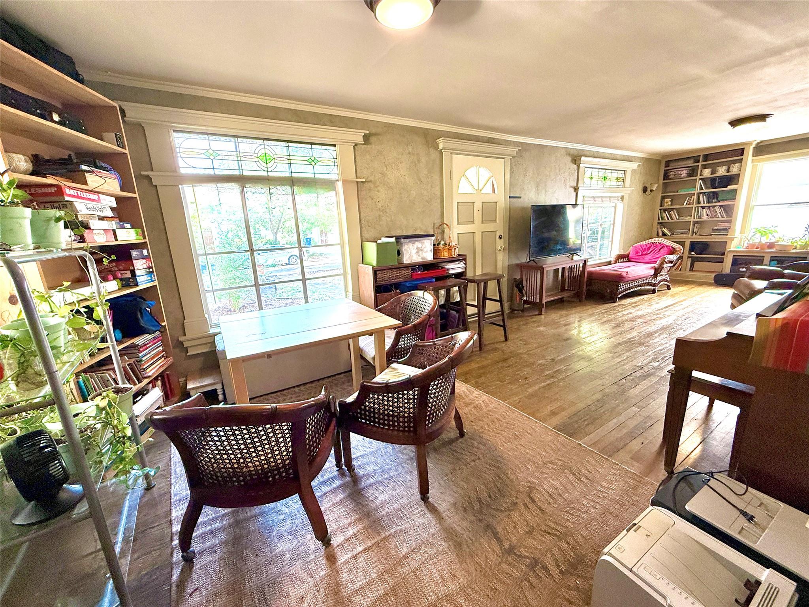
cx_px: 404
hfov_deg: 102.1
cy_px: 304
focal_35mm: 14
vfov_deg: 85.7
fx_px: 327
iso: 160
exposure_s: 1/120
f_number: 2.2
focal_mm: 2.22
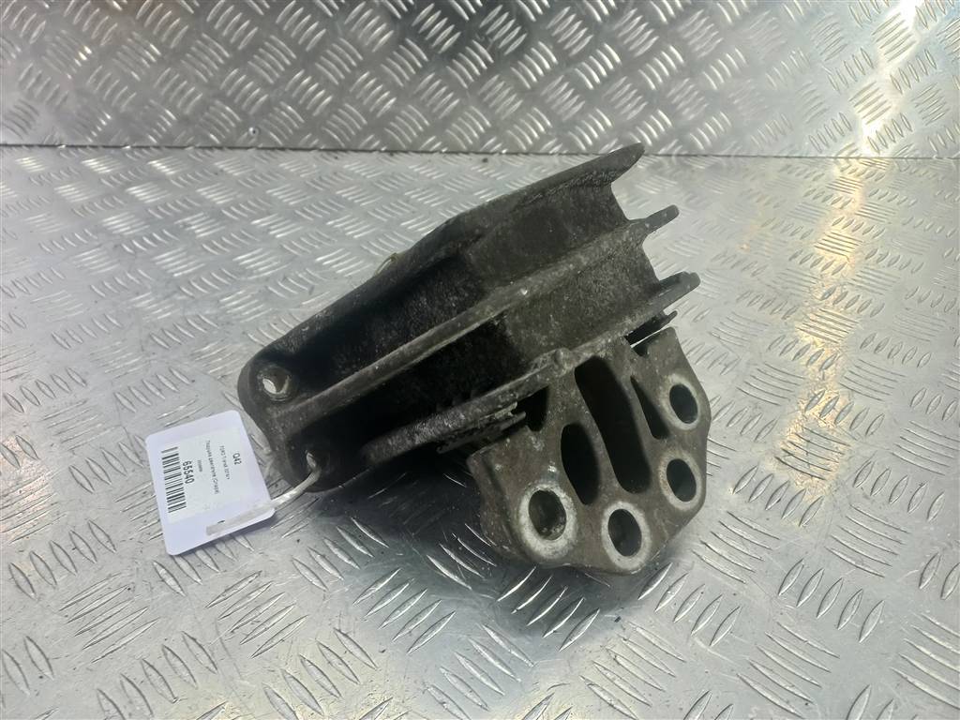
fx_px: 693
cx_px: 480
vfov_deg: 54.9
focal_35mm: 25
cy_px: 360
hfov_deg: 69.4
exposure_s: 1/50
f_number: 1.8
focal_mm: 4.6
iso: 80
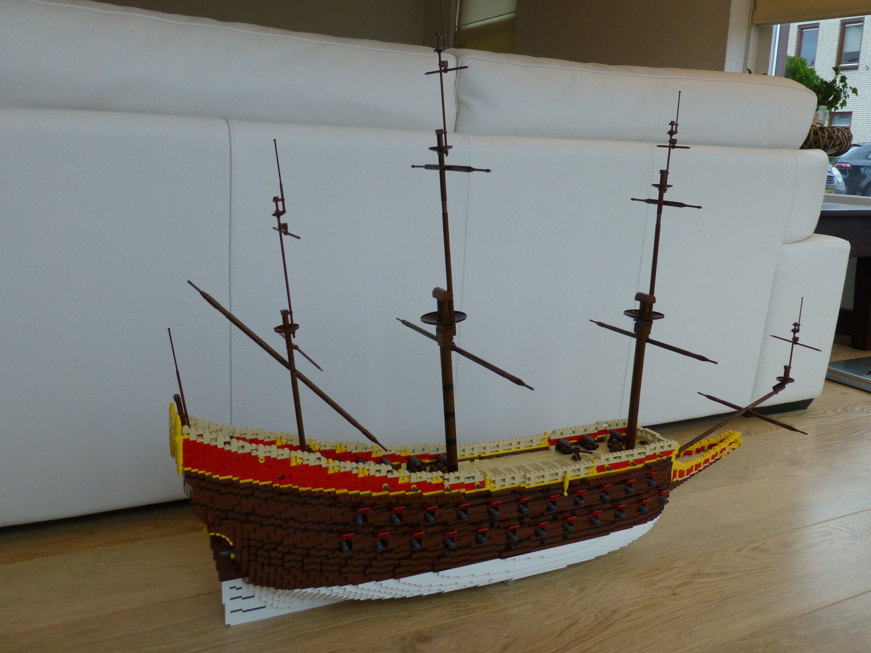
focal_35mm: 30
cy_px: 326
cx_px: 436
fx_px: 755
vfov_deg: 46.8
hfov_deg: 60.0
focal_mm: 5.4
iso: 200
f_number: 3.6
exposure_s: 1/60
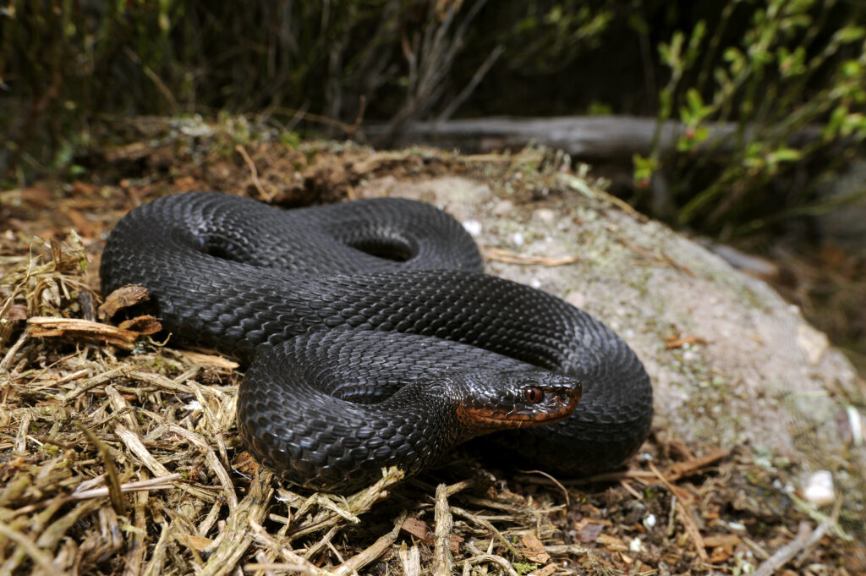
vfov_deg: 53.1
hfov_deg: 73.8
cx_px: 433
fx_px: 577
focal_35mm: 24
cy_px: 288
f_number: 11
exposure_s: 1/50
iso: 200
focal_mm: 24
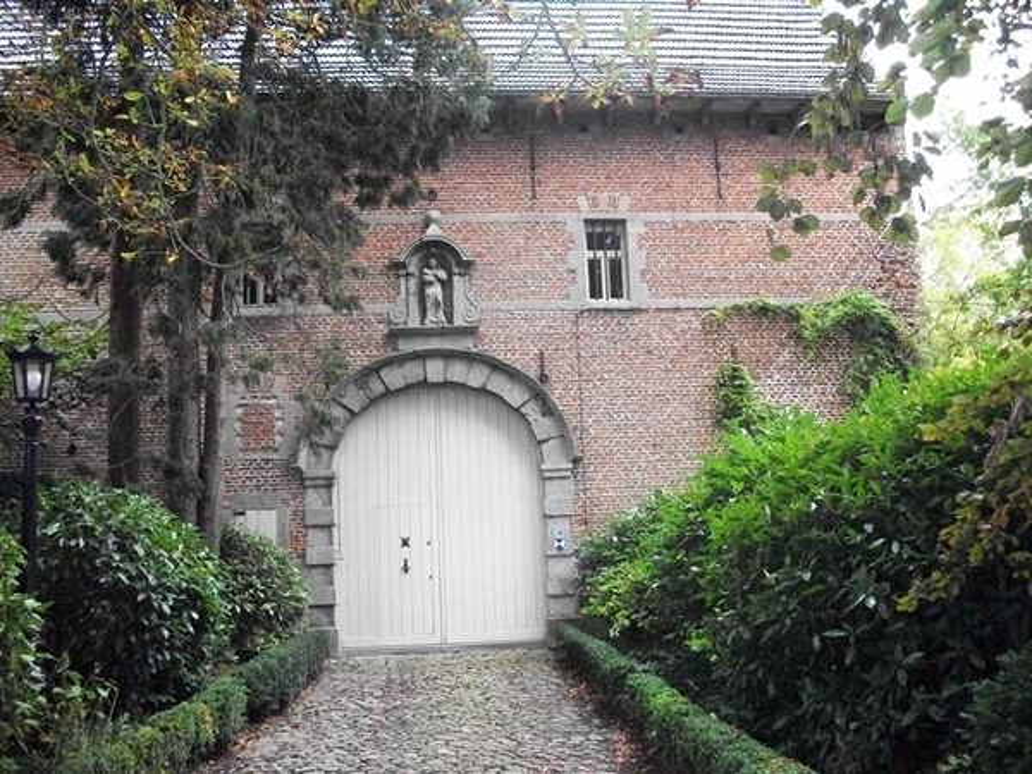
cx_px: 516
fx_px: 954
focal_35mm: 32
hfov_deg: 56.8
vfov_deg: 44.2
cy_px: 387
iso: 636
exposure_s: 1/125
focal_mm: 5.7
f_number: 2.9
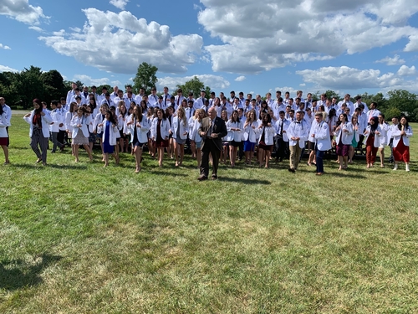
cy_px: 157
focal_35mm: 26
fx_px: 314
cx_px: 209
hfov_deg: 67.3
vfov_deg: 53.1
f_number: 1.8
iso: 25
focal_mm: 4.25
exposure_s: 1/2833
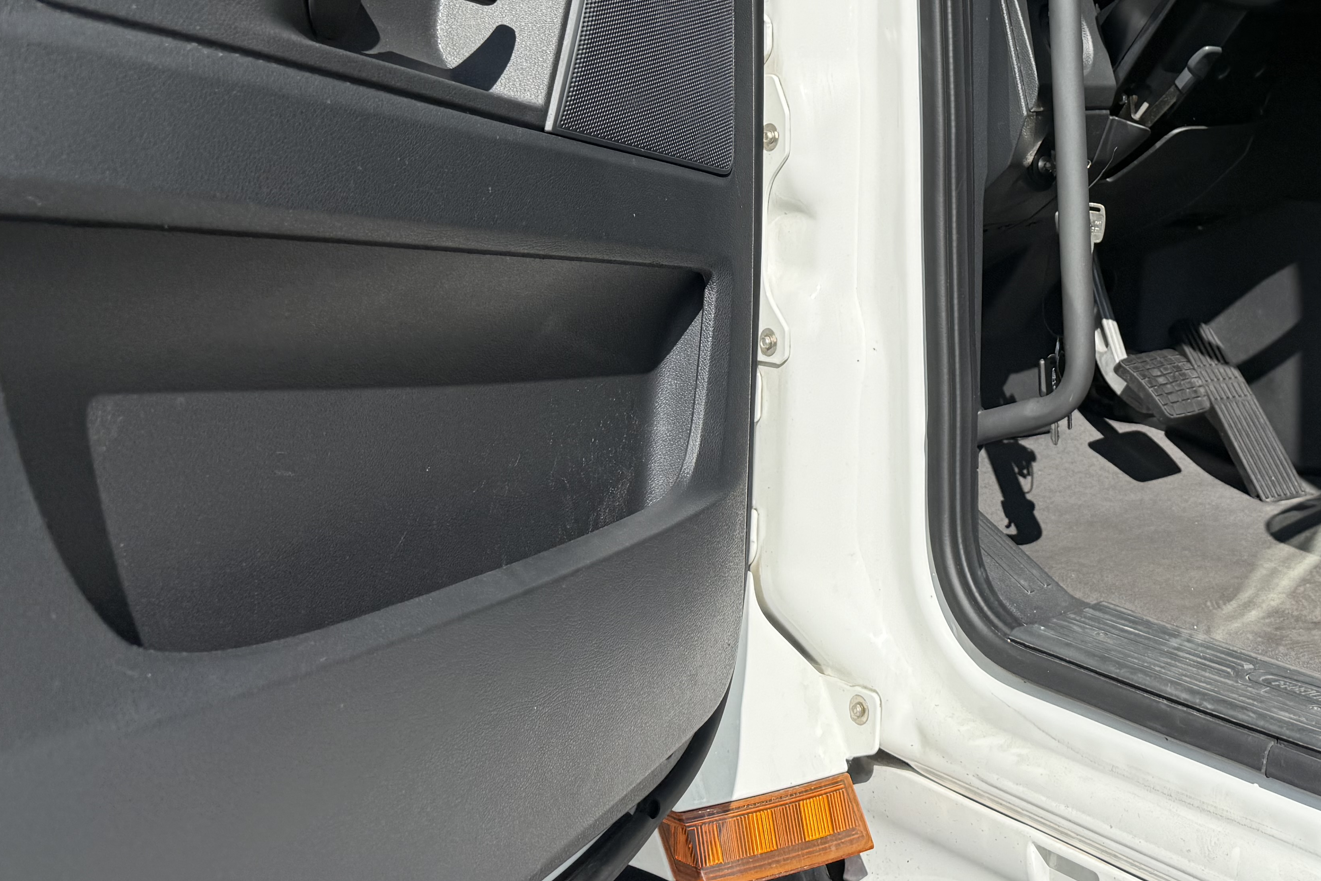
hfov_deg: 43.5
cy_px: 114
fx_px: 1578
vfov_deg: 30.1
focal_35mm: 43
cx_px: 1039
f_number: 1.78
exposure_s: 1/4975
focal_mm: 6.76
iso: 80
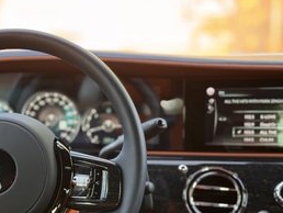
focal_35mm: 78
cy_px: 159
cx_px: 66
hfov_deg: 24.7
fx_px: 638
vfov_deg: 18.8
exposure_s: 1/63
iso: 100
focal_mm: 6.76
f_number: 1.78
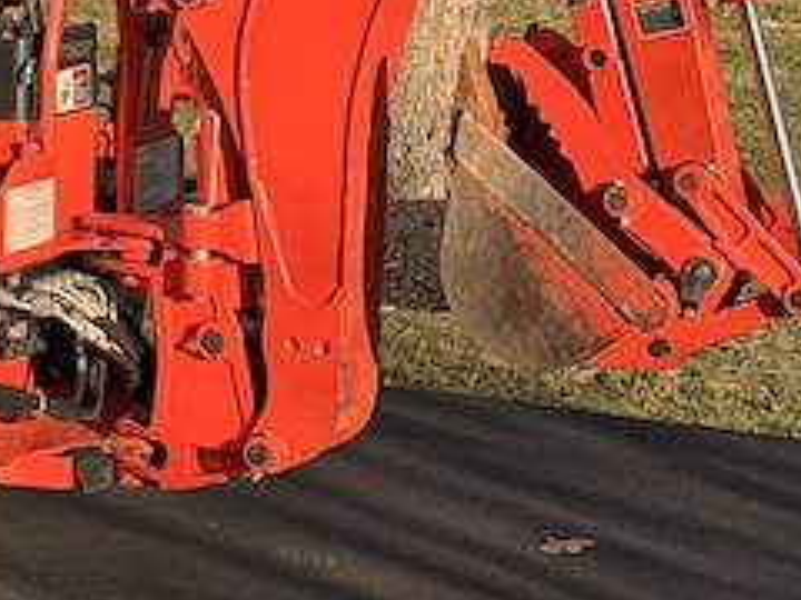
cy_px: -50
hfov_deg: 11.7
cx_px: -471
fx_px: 3702
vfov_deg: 9.2
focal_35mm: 160
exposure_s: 1/2494
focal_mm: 6.76
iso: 64
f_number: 1.78
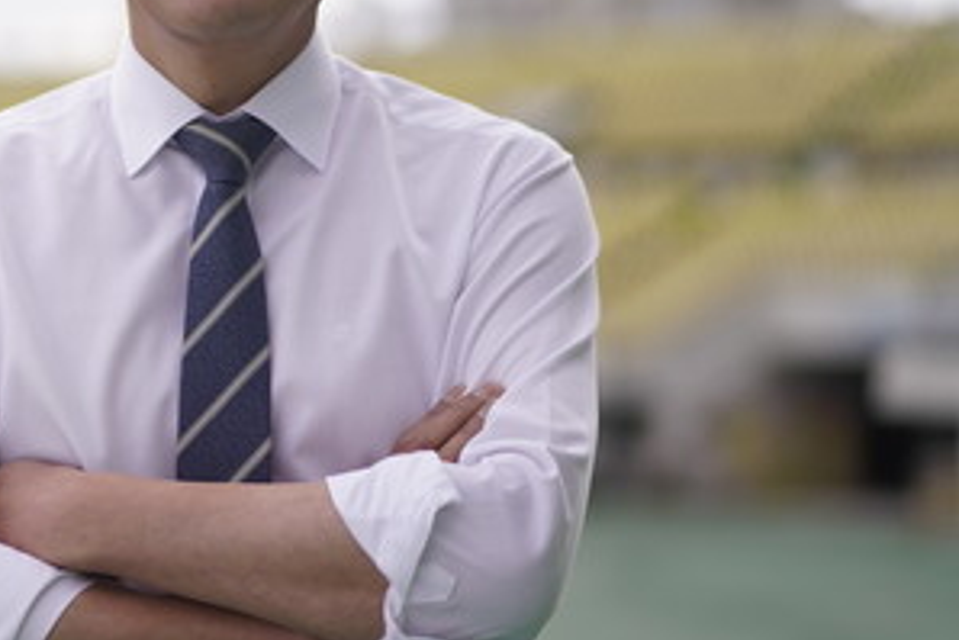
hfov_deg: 11.9
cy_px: 206
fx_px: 4557
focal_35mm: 171
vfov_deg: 8.0
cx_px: -3
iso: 100
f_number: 1.8
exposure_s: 1/1250
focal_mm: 85
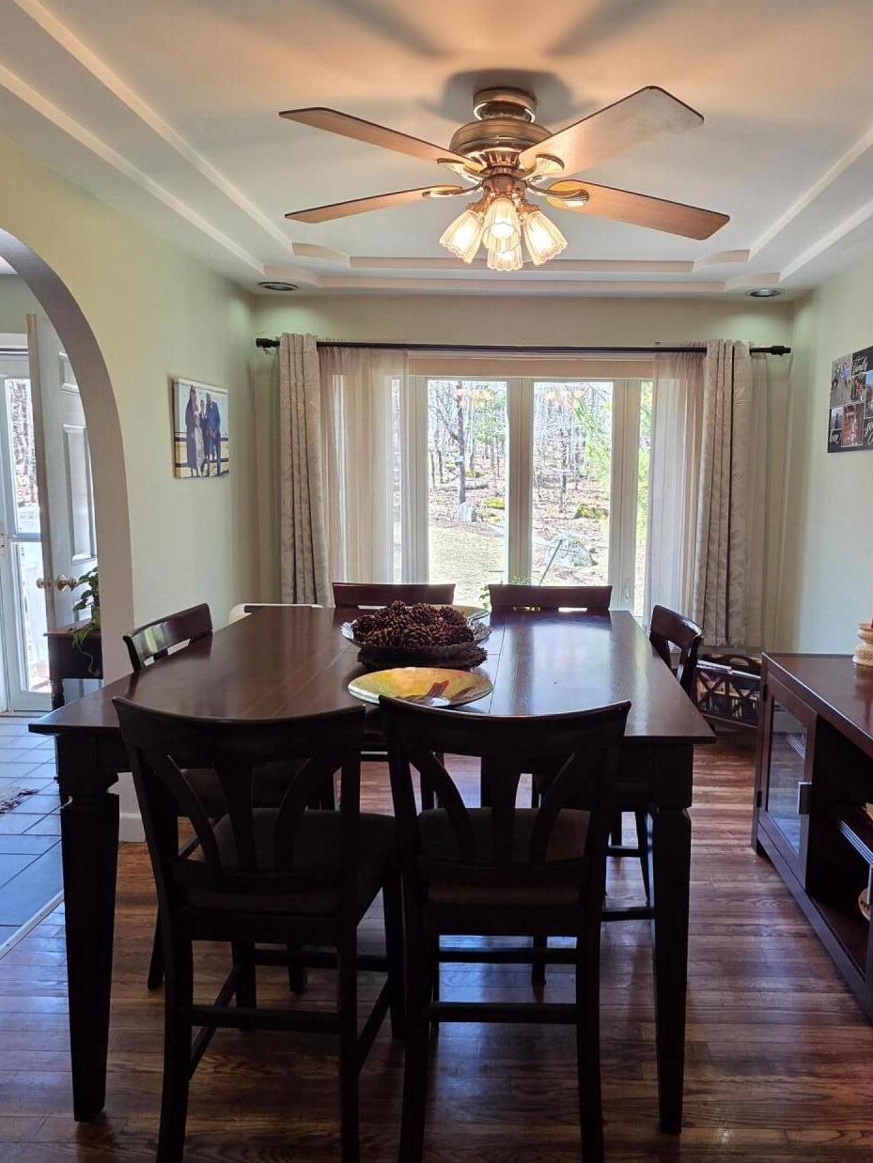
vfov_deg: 79.0
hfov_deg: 62.9
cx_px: 522
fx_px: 706
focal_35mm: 21
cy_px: 571
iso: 125
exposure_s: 1/120
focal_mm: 2.2
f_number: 1.9
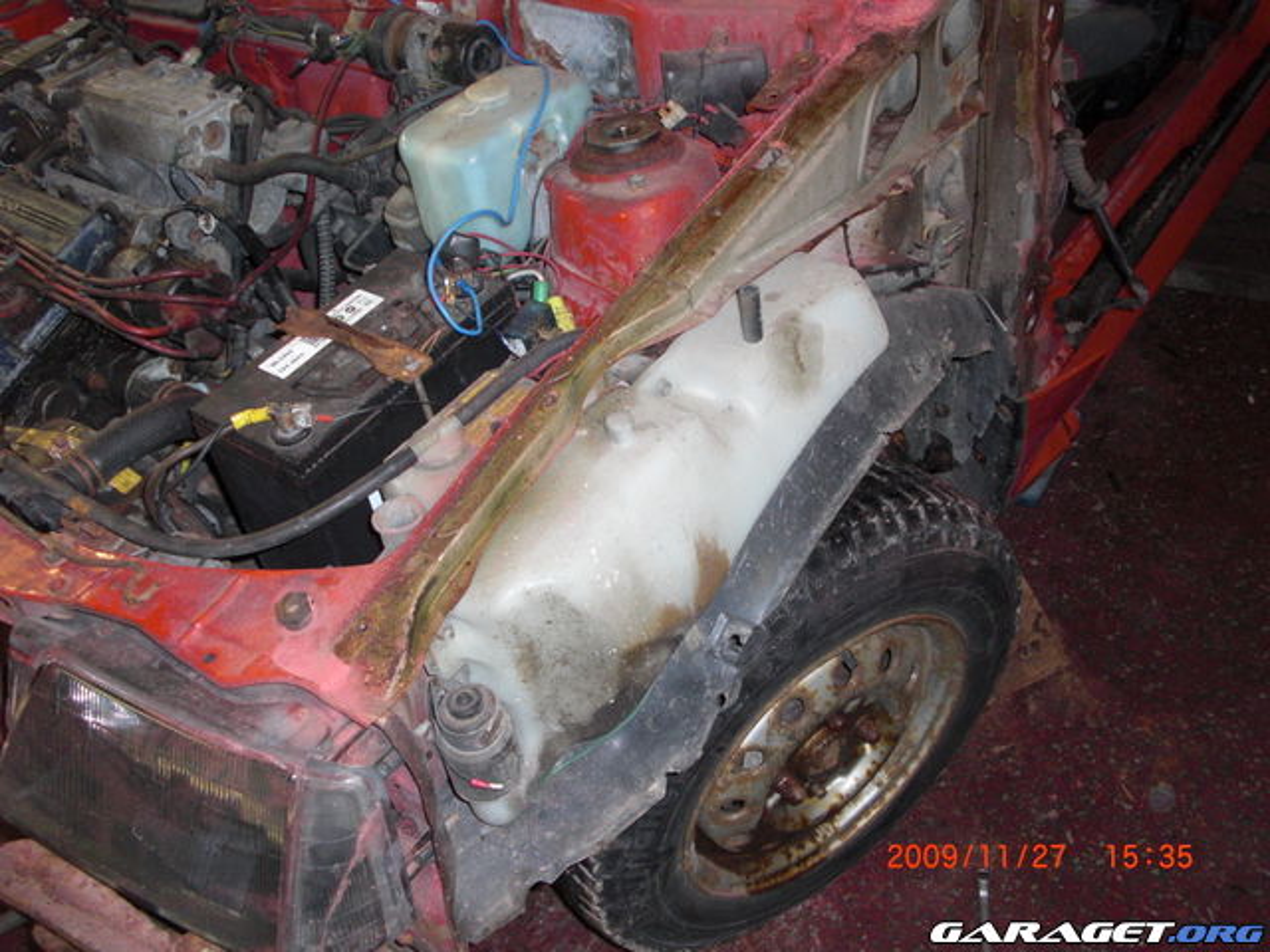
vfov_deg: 39.7
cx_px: 635
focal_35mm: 36
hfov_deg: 51.4
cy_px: 476
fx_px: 1321
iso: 200
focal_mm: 6.3
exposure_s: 1/60
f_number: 2.8
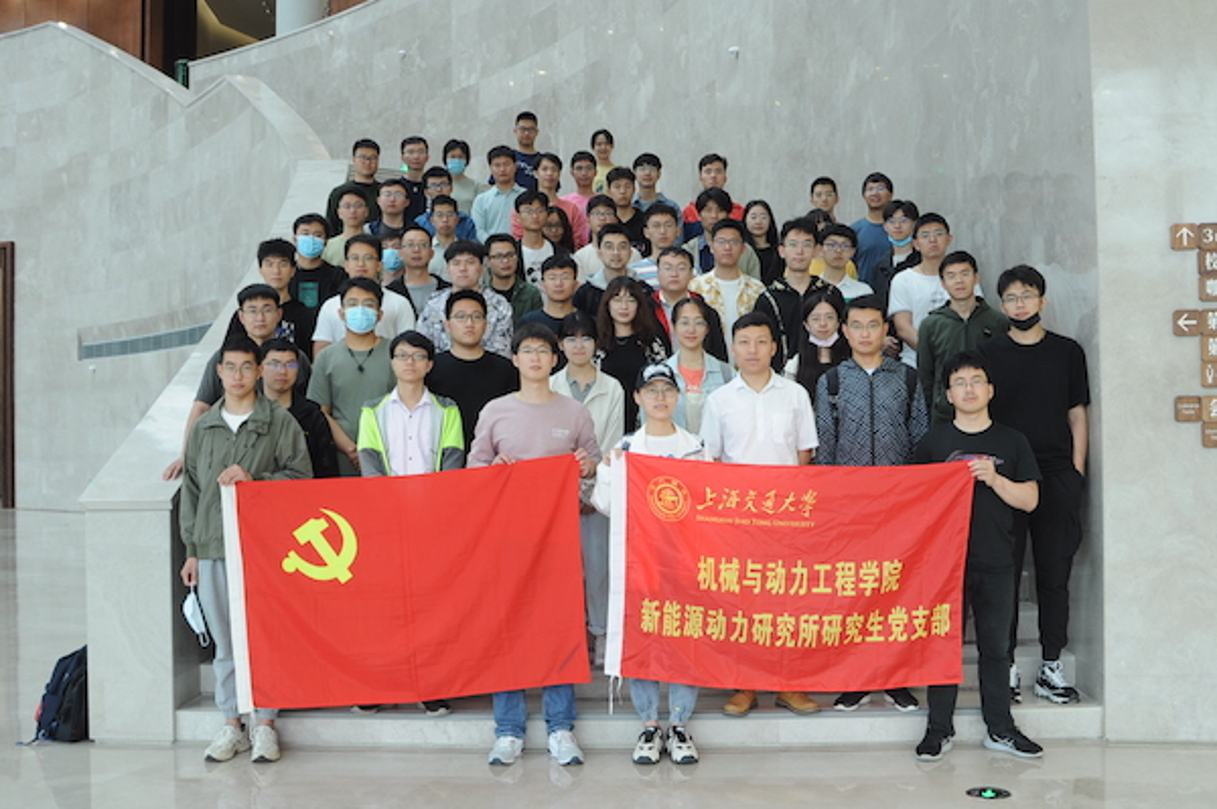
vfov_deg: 36.8
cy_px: 404
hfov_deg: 53.2
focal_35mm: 36
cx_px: 608
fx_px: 1216
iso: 200
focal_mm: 24
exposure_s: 1/6
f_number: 5.6
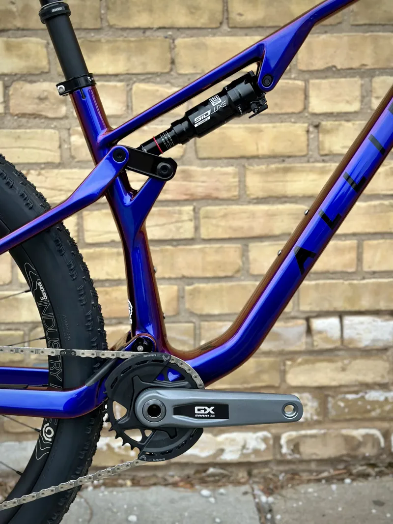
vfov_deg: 39.6
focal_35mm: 48
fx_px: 726
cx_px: 196
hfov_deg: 30.3
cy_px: 262
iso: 80
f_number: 1.78
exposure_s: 1/412
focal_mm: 6.86
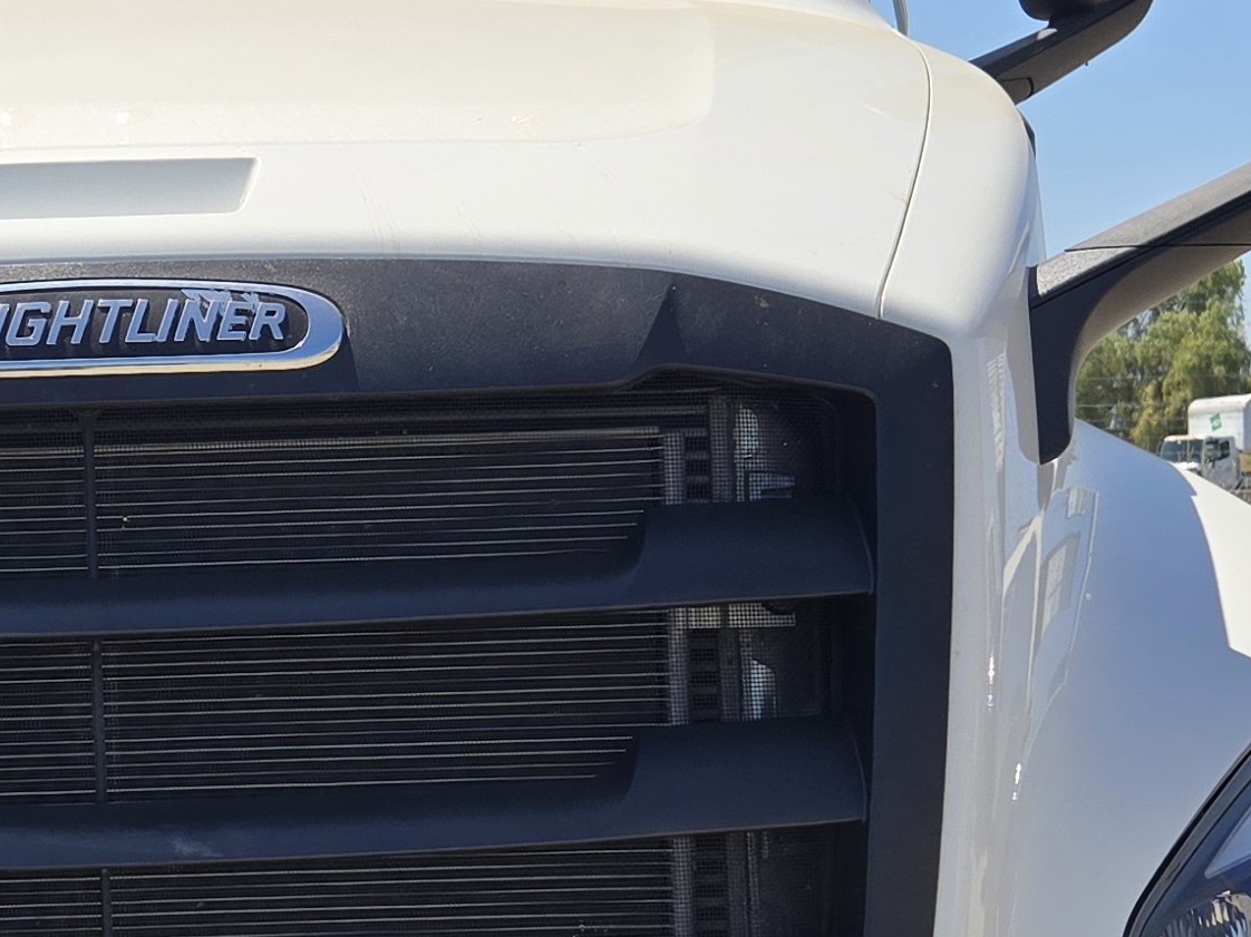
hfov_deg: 22.9
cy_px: 679
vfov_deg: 17.9
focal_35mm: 82
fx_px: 2963
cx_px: 20
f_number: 1.8
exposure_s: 1/1819
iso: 25
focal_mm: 5.4
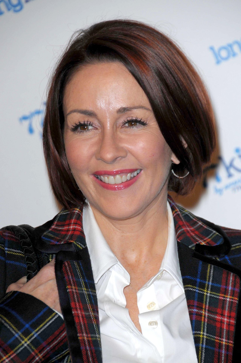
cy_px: 182
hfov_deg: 4.6
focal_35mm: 300
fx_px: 3020
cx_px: 120
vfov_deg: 6.9
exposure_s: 1/200
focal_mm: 200
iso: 320
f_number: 6.3
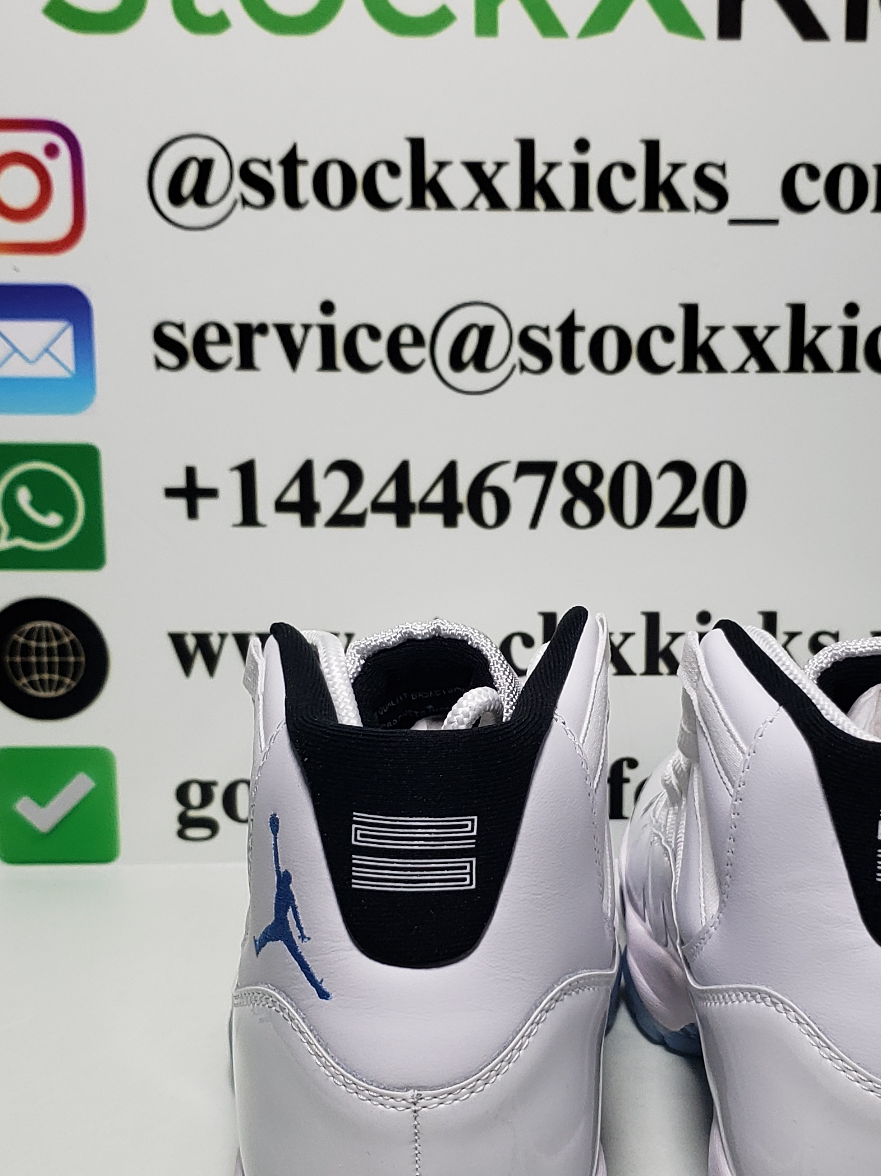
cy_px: 721
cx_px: 576
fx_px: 1934
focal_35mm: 57
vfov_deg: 33.6
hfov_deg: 25.5
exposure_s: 1/558
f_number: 1.5
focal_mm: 4.3
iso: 50
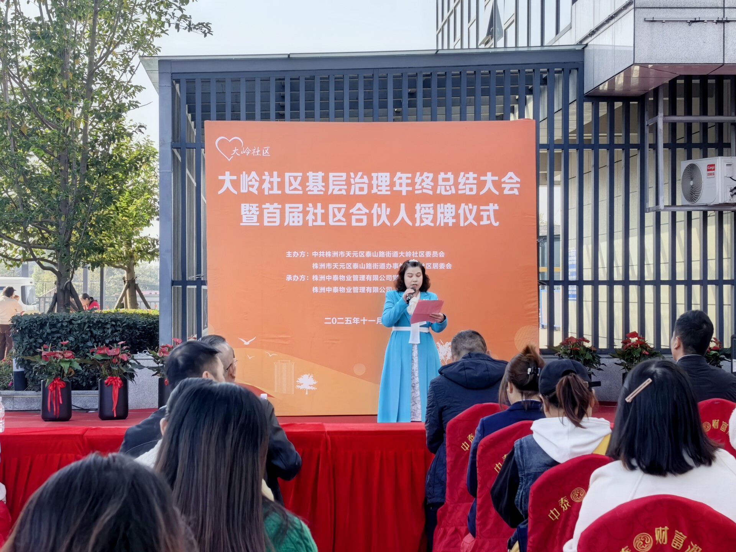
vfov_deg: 19.4
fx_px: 1616
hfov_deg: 25.7
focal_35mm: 76
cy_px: 276
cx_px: 368
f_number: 2
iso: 50
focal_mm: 6.98
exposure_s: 1/1305
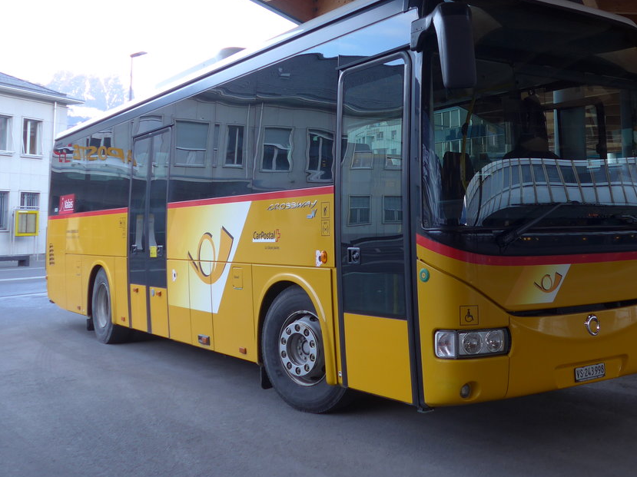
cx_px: 398
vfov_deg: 33.9
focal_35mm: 42
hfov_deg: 44.4
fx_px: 773
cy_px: 145
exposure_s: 1/60
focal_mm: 6
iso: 80
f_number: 2
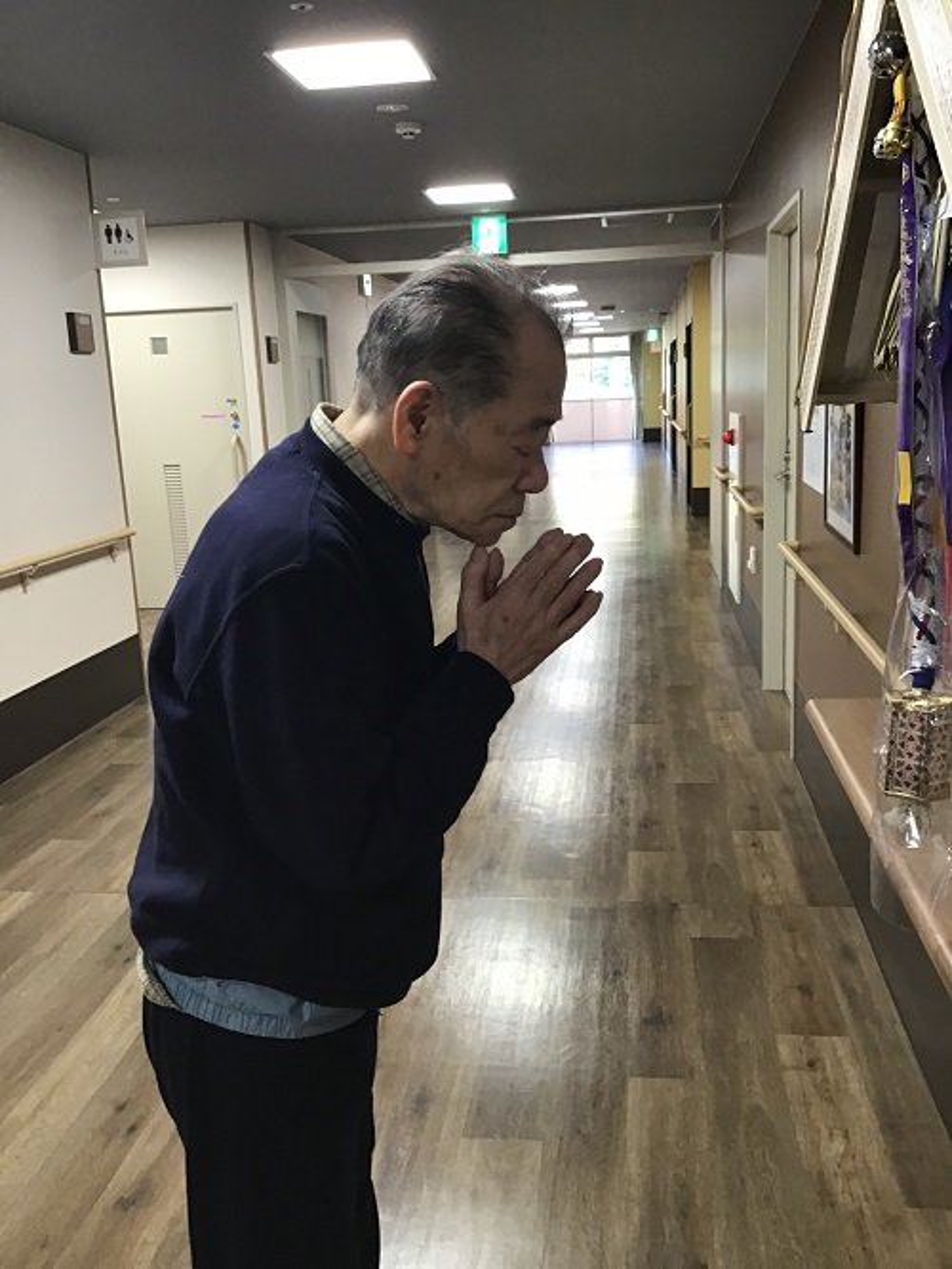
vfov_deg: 58.3
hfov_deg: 45.5
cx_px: 476
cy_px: 634
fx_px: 1136
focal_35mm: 31
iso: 80
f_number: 2.4
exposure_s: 1/30
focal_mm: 3.3
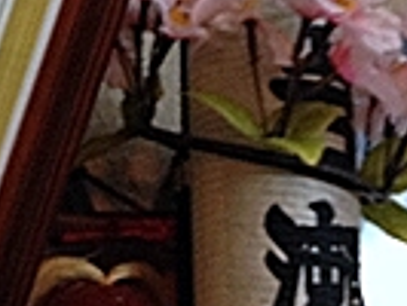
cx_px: -251
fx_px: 1977
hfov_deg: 11.2
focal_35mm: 168
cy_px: -187
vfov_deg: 8.6
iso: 160
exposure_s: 1/20
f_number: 2.4
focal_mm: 4.28
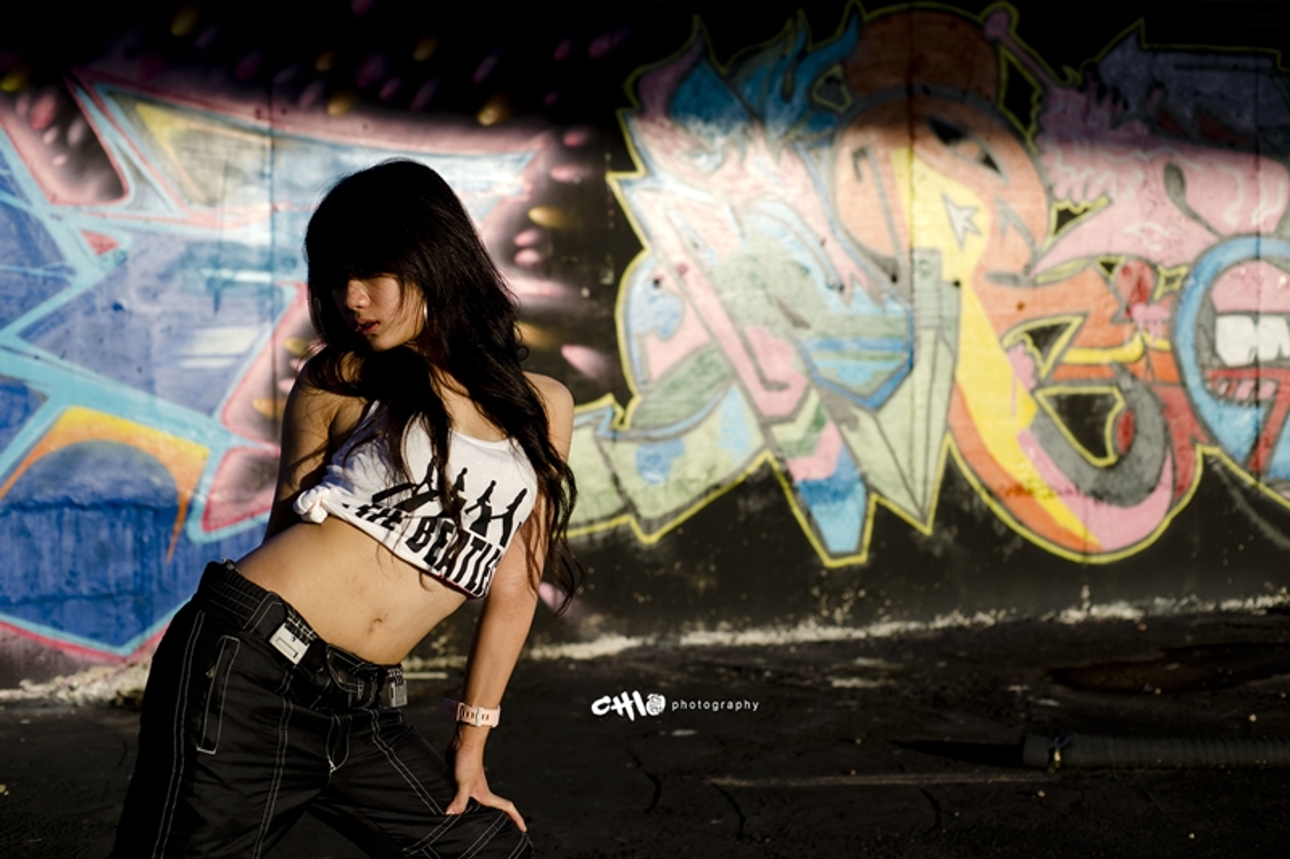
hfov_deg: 39.6
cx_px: 645
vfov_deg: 27.0
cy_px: 430
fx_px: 1791
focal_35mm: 50
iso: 100
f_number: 3.5
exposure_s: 1/1000
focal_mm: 50
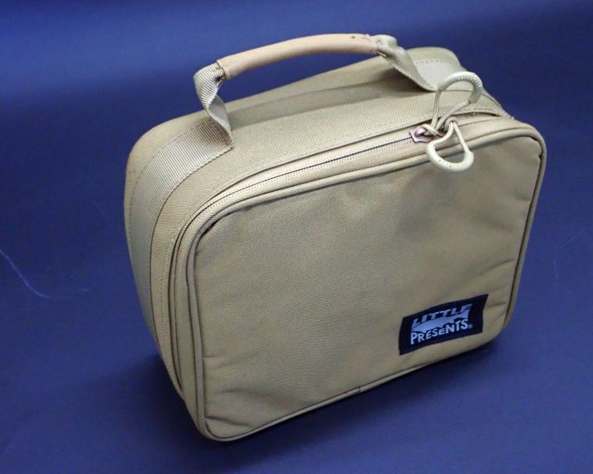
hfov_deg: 33.6
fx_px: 983
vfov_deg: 27.1
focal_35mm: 56
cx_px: 303
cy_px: 240
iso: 800
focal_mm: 9.61
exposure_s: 1/40
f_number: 3.4
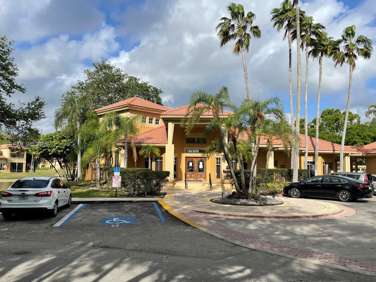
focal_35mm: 29
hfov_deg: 61.6
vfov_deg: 48.2
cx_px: 178
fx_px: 315
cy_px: 145
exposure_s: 1/4132
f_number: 1.6
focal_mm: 4.2
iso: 32
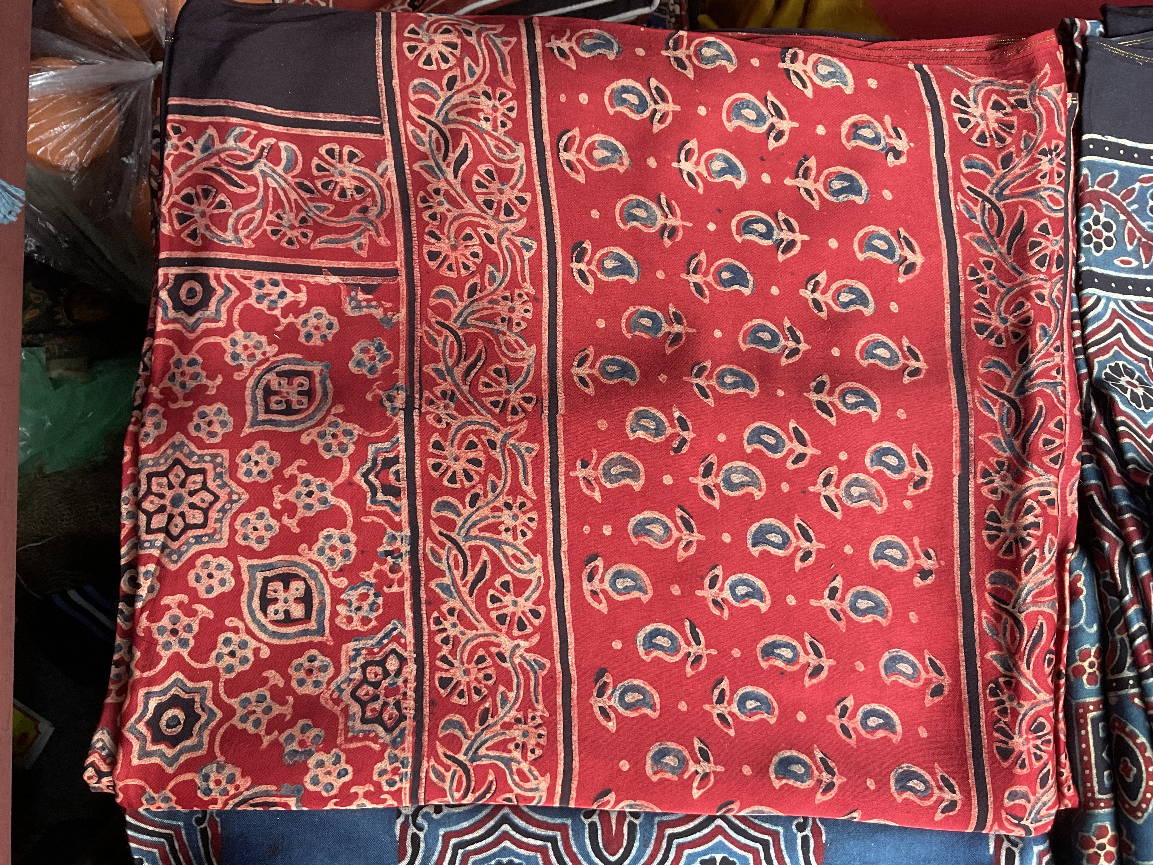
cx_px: 576
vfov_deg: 48.2
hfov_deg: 61.7
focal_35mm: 29
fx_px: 966
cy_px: 432
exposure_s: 1/100
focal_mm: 3
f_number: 1.8
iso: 64
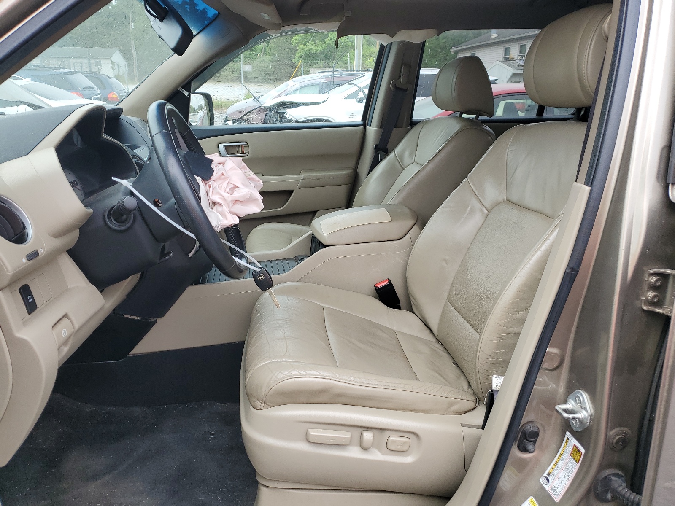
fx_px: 507
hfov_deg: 67.3
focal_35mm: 26
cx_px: 338
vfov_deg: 53.1
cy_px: 253
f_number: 1.5
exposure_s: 1/278
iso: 50
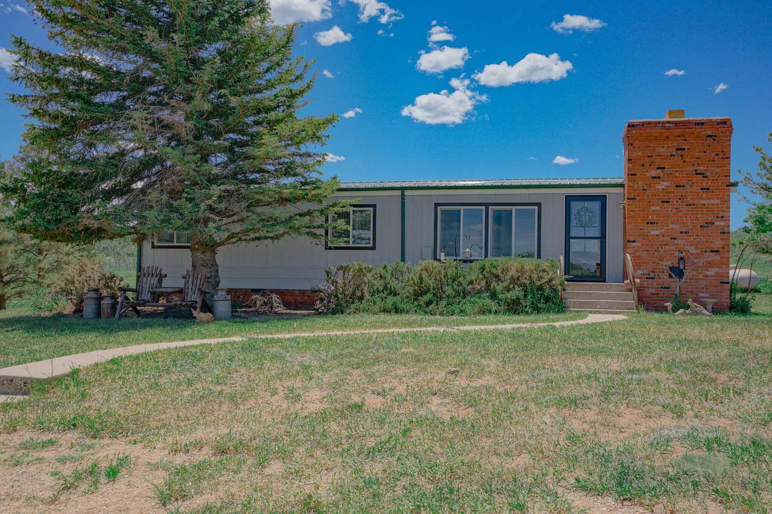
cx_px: 386
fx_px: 665
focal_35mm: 31
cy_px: 257
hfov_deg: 60.3
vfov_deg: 42.3
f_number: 11
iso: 400
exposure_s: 1/500
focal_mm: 31
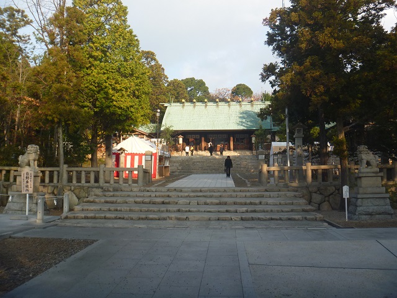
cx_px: 198
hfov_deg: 52.6
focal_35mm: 35
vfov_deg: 40.7
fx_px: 401
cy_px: 149
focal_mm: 6.3
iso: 80
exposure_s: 1/250
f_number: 3.5
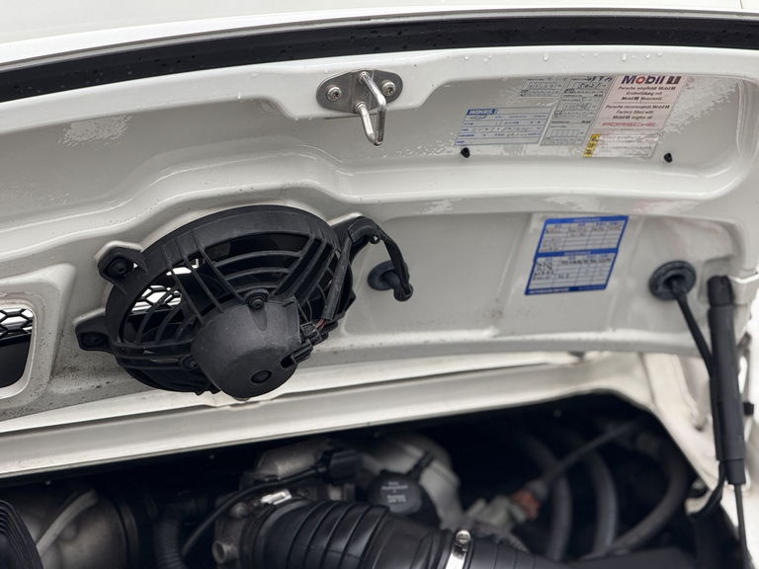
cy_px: 284
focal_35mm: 120
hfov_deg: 16.4
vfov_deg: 12.3
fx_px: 2631
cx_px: 380
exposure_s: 1/99
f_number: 2.8
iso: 64
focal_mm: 15.66
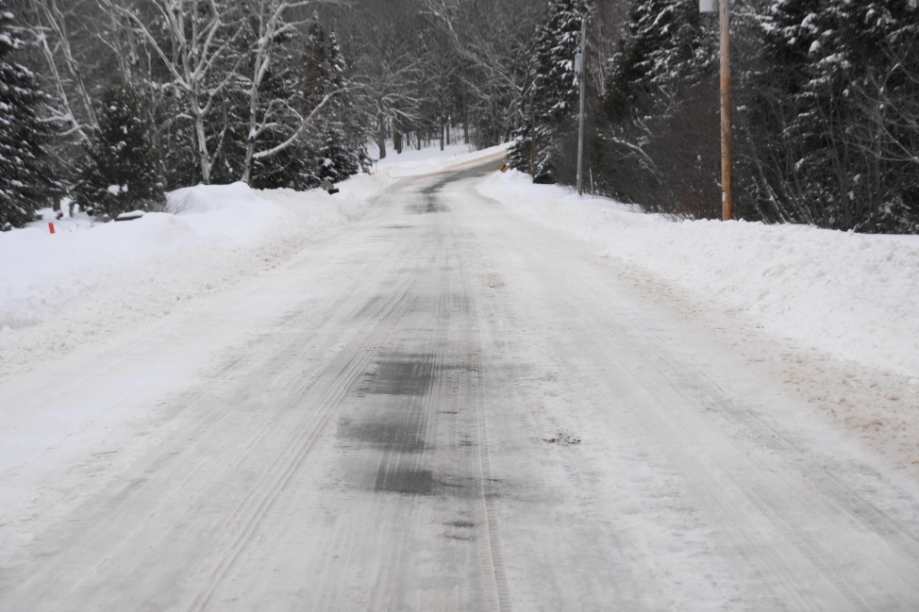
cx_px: 461
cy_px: 299
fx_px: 1965
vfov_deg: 17.7
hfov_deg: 26.3
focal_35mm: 77
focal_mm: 50
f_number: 5
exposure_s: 1/100
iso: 100
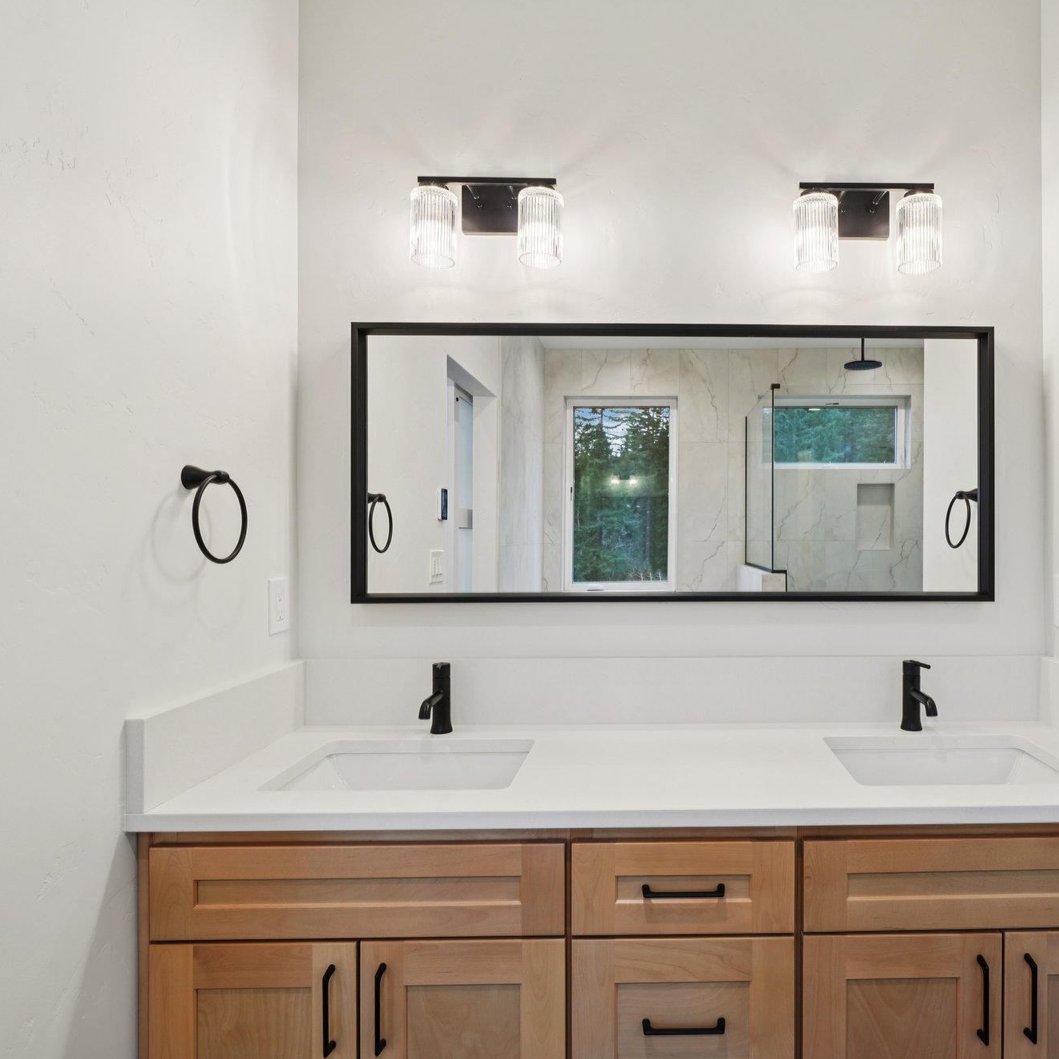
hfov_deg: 70.7
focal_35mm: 21
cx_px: 679
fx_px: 727
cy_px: 535
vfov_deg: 72.1
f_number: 8
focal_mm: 16
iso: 400
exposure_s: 1/25
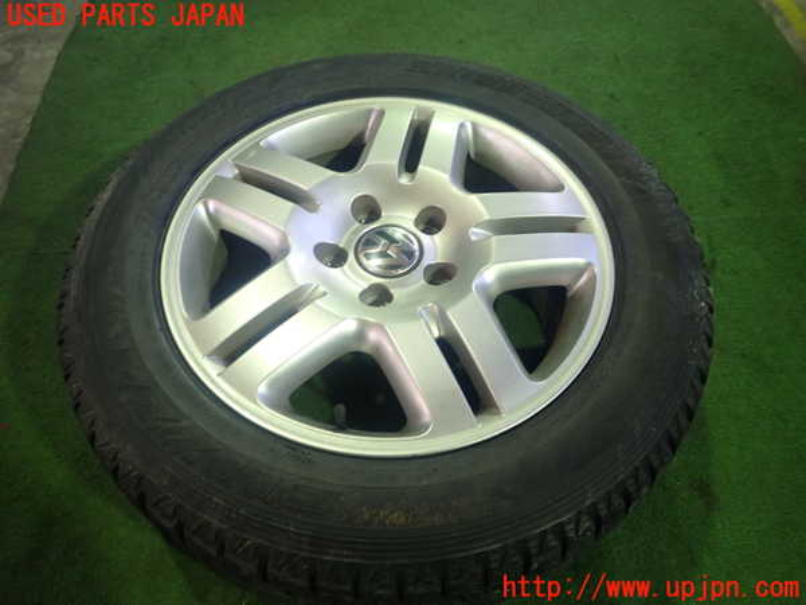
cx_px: 403
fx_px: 582
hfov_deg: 69.4
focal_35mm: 25
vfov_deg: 54.9
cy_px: 302
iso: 200
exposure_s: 1/30
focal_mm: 4.5
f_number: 2
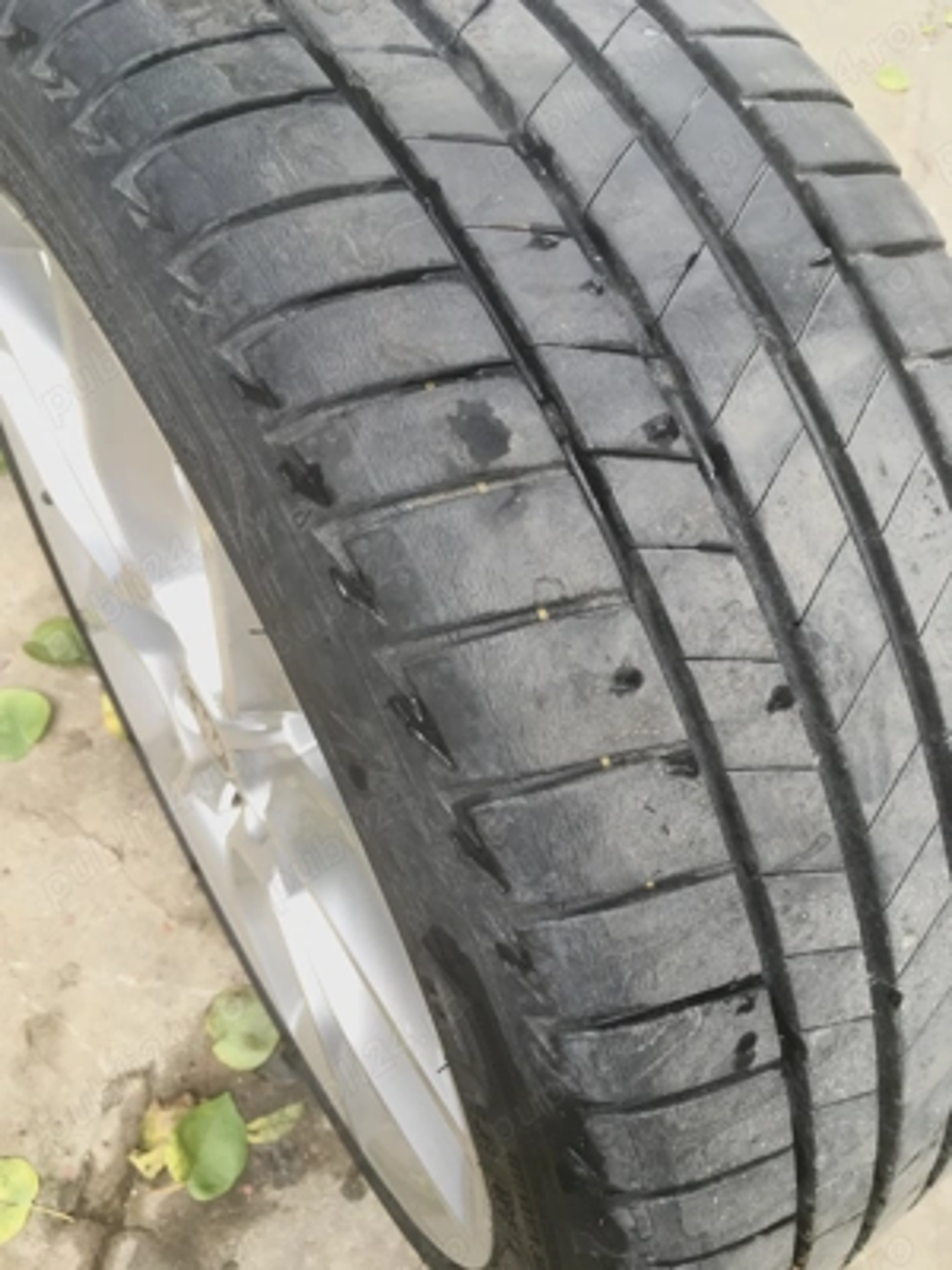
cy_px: 635
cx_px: 476
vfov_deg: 61.7
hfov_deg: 48.2
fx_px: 1063
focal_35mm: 29
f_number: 2.2
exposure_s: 1/100
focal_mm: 4.15
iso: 40
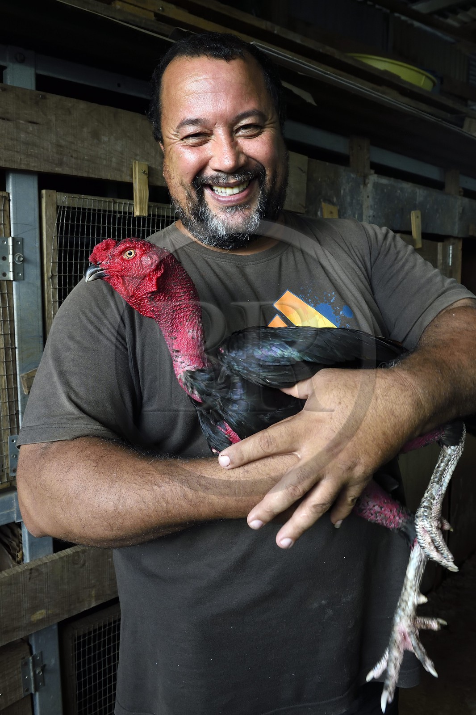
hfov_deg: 53.1
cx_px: 238
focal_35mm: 24
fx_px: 476
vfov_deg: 73.8
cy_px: 358
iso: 3200
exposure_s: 1/100
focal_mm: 24
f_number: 9
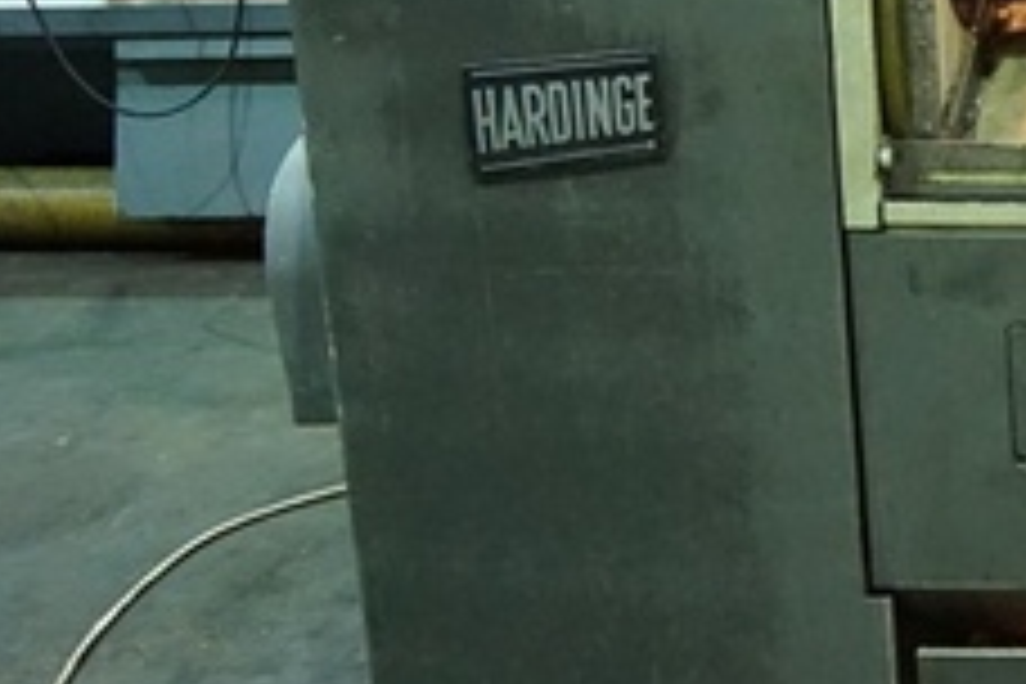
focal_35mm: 76
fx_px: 2166
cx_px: 1370
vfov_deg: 17.7
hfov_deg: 23.3
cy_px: 76
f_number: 3.5
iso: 3200
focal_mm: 16
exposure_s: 1/50
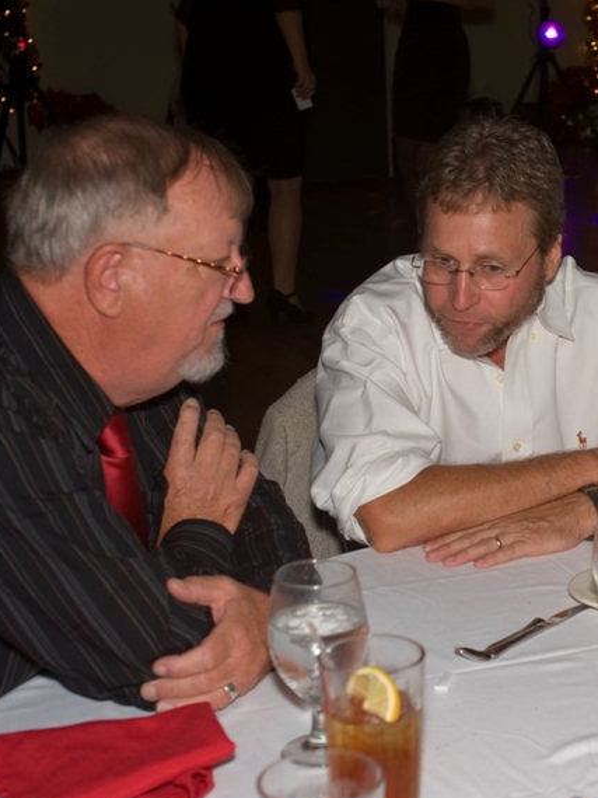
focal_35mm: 83
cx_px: 553
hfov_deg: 17.5
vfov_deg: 23.5
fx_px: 1911
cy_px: 354
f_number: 5.6
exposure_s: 1/60
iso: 400
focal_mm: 48
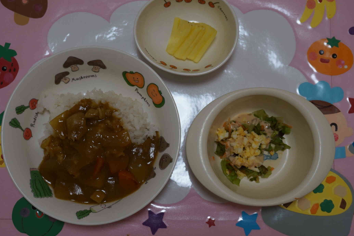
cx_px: 168
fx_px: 567
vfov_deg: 23.5
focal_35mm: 58
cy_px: 109
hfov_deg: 34.7
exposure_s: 1/160
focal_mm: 29
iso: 400
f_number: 4.5
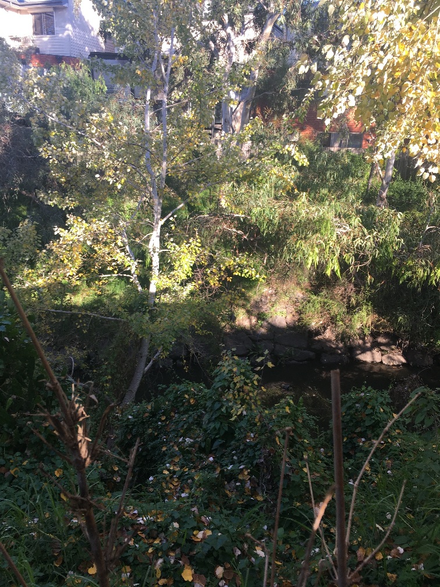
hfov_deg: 48.2
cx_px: 220
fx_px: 491
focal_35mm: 29
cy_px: 294
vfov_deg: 61.7
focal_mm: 4.15
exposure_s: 1/156
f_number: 2.2
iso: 25
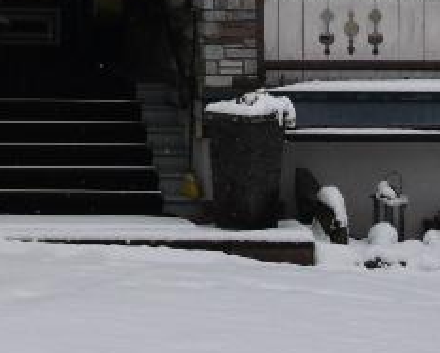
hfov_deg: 9.3
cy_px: -580
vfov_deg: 7.0
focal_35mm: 205
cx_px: -108
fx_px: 2676
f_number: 8
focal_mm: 21
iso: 320
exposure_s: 1/250
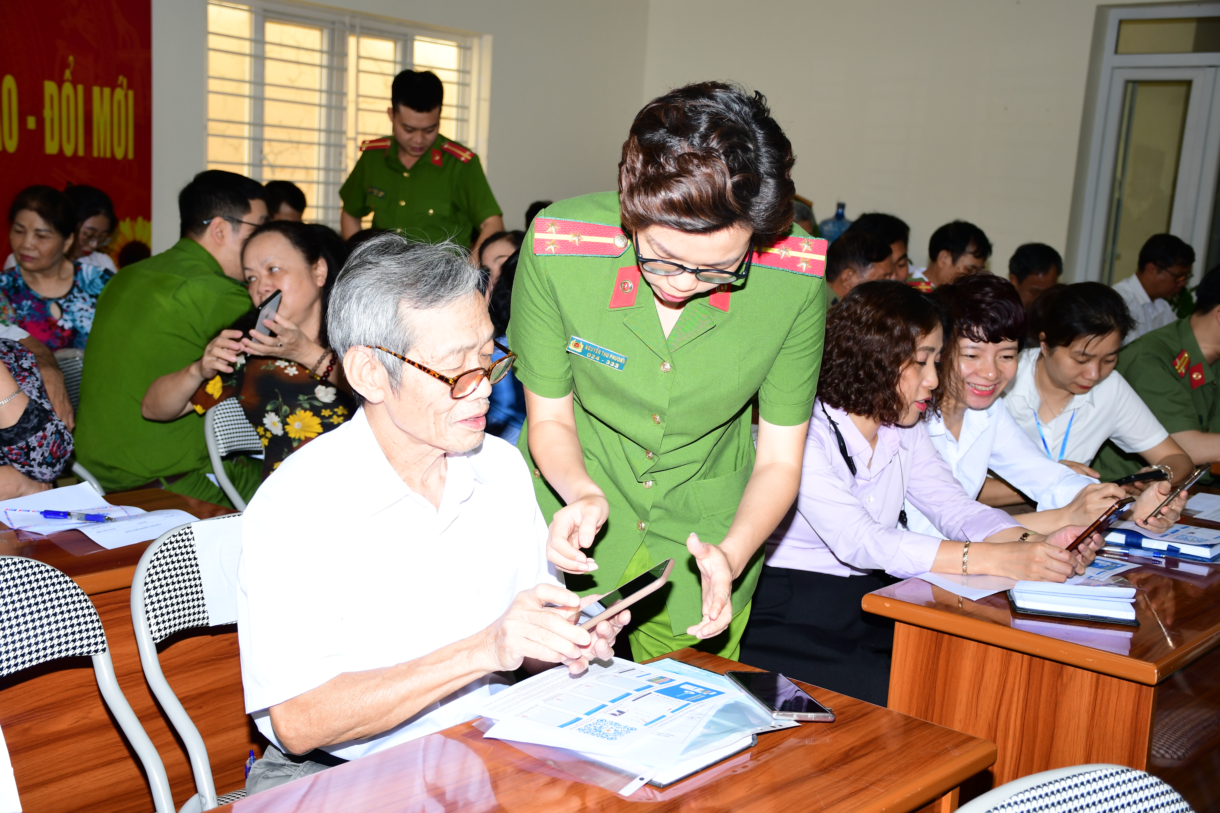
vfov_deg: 29.9
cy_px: 406
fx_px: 1525
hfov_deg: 43.6
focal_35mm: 45
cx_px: 610
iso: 320
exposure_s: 1/200
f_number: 4
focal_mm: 30
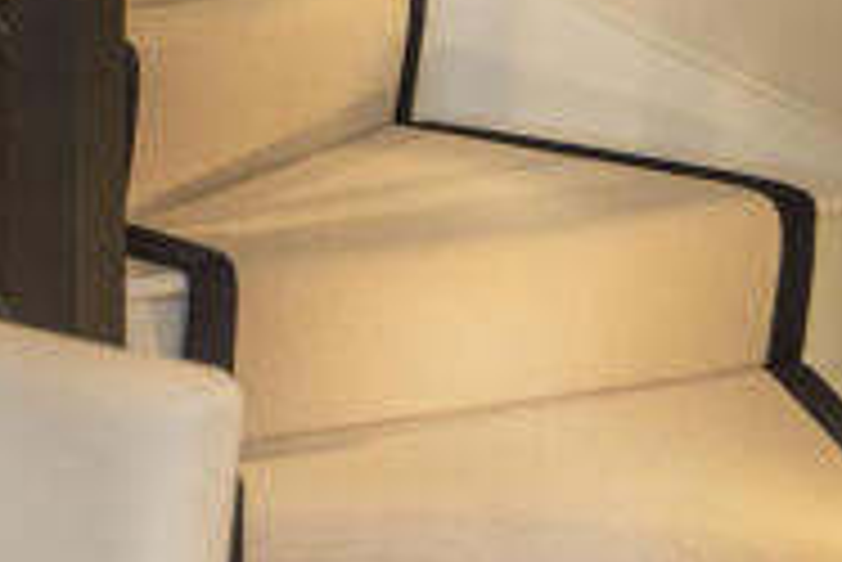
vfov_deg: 9.8
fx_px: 3277
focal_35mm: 140
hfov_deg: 14.6
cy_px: 101
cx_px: 374
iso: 500
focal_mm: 55
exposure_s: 1/13
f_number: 5.6
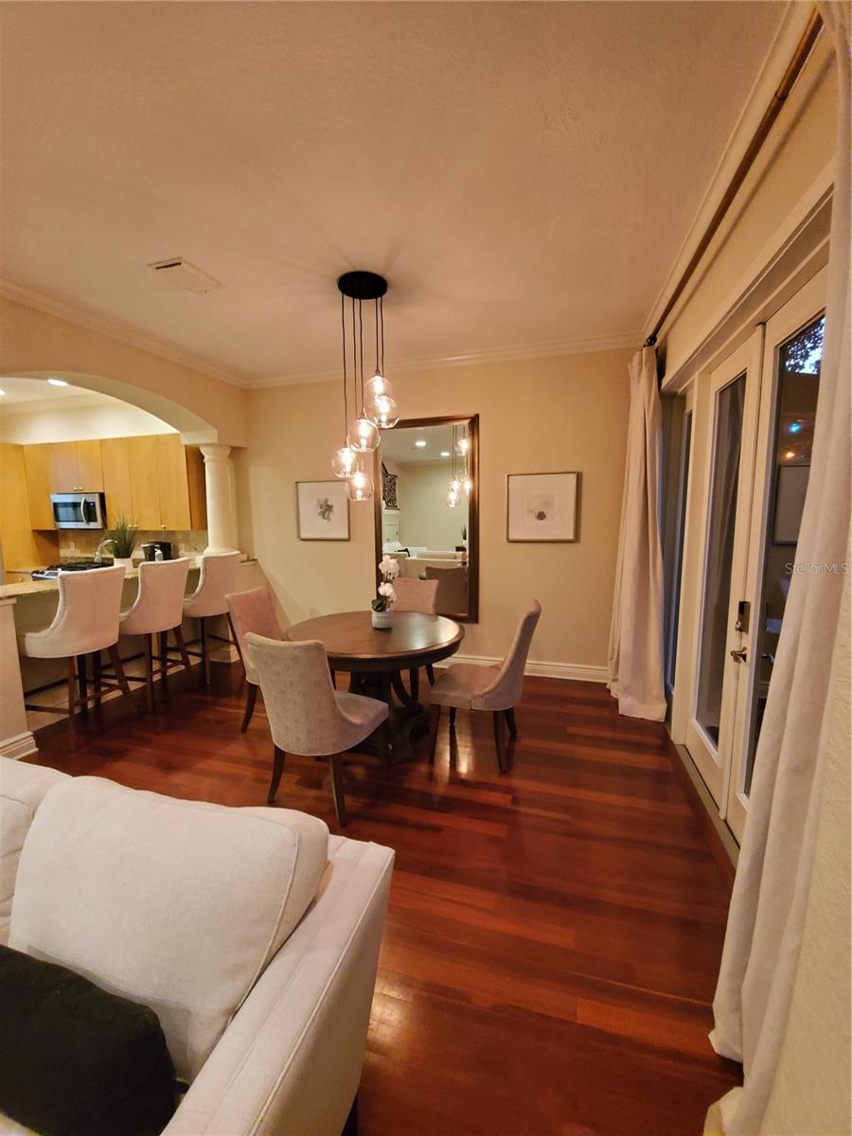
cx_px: 426
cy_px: 568
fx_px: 427
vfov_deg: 106.2
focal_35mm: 13
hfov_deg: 89.9
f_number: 2.2
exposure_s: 1/29
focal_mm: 1.8
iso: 1000
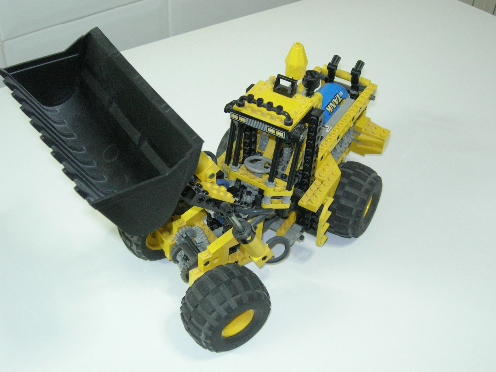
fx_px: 630
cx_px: 250
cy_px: 183
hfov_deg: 42.9
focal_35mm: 44
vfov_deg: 32.9
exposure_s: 1/24.8
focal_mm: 8.5
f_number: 2.9
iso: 164
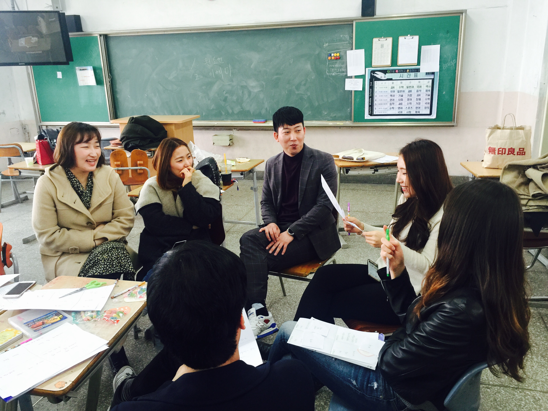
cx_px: 274
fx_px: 459
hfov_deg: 61.7
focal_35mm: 29
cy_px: 206
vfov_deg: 48.2
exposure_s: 1/30
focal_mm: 4.15
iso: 50
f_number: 2.2
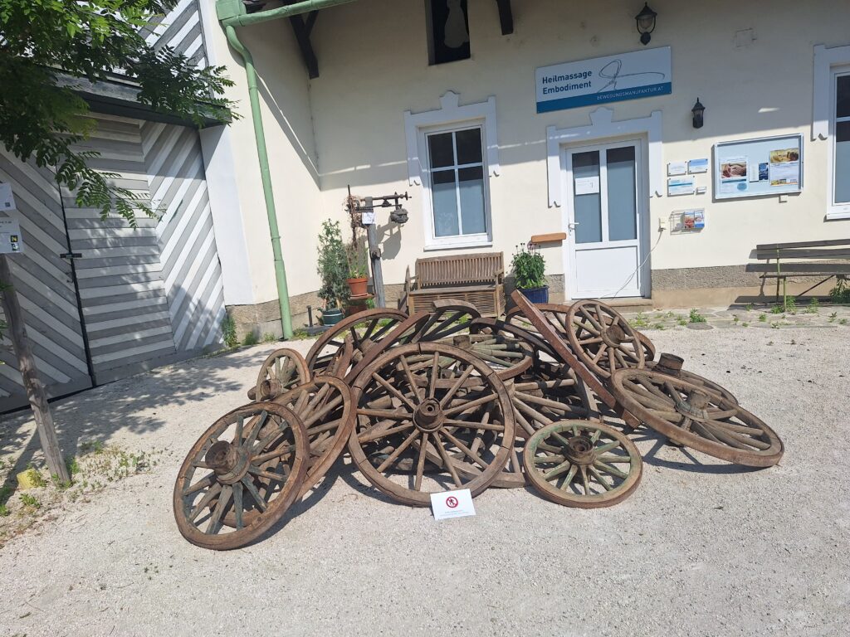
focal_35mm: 23
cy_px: 318
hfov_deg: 73.9
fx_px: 565
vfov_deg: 58.9
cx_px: 425
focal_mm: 5.54
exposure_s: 1/4367
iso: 40
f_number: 1.8
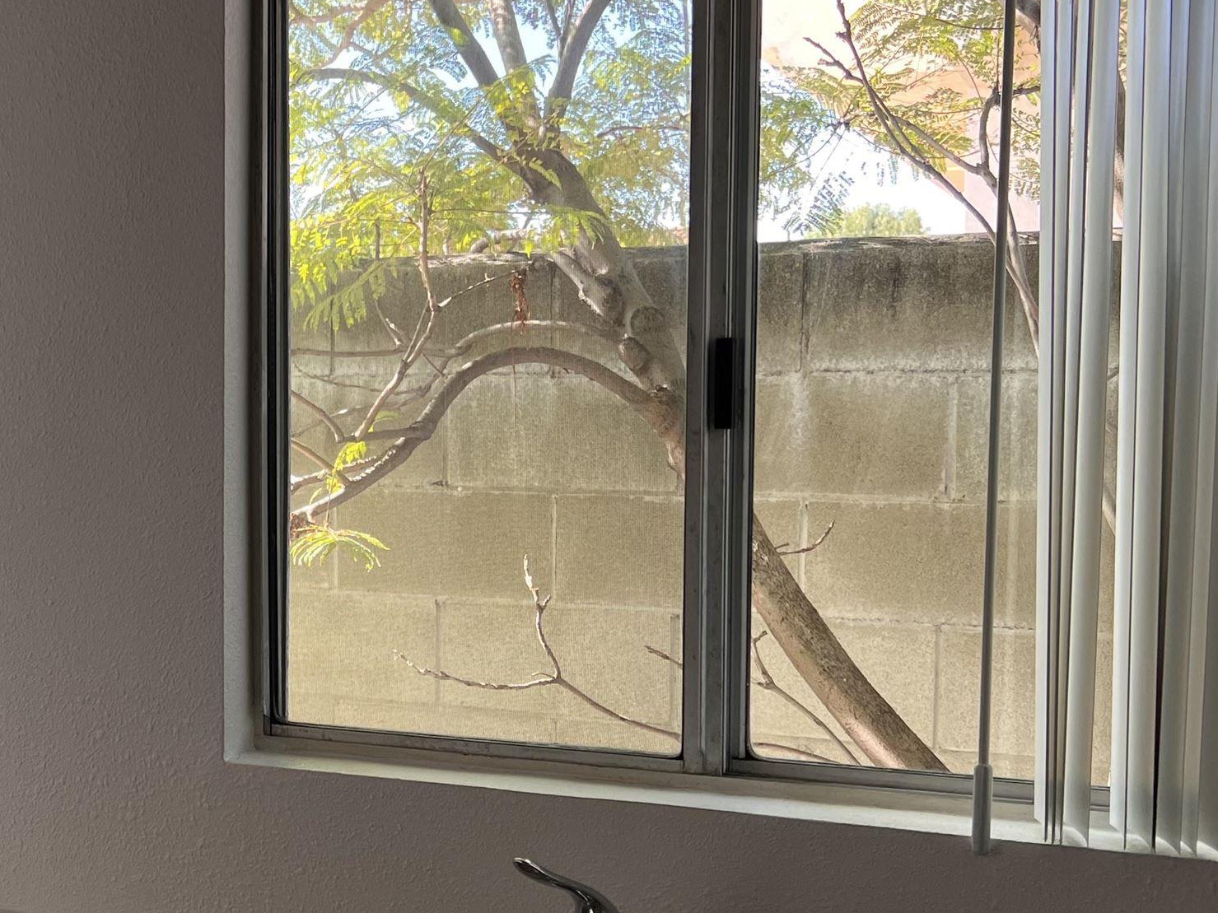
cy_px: 523
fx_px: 1900
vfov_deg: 27.0
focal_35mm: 54
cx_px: 52
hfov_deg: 33.1
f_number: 1.5
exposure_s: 1/164
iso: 40
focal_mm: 5.7
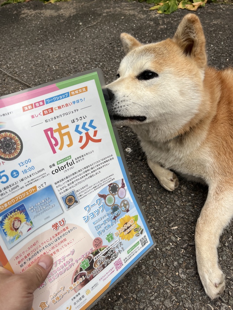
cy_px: 155
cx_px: 116
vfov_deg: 67.3
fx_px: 233
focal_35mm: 26
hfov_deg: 53.1
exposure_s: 1/121
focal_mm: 5.1
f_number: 1.6
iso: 40
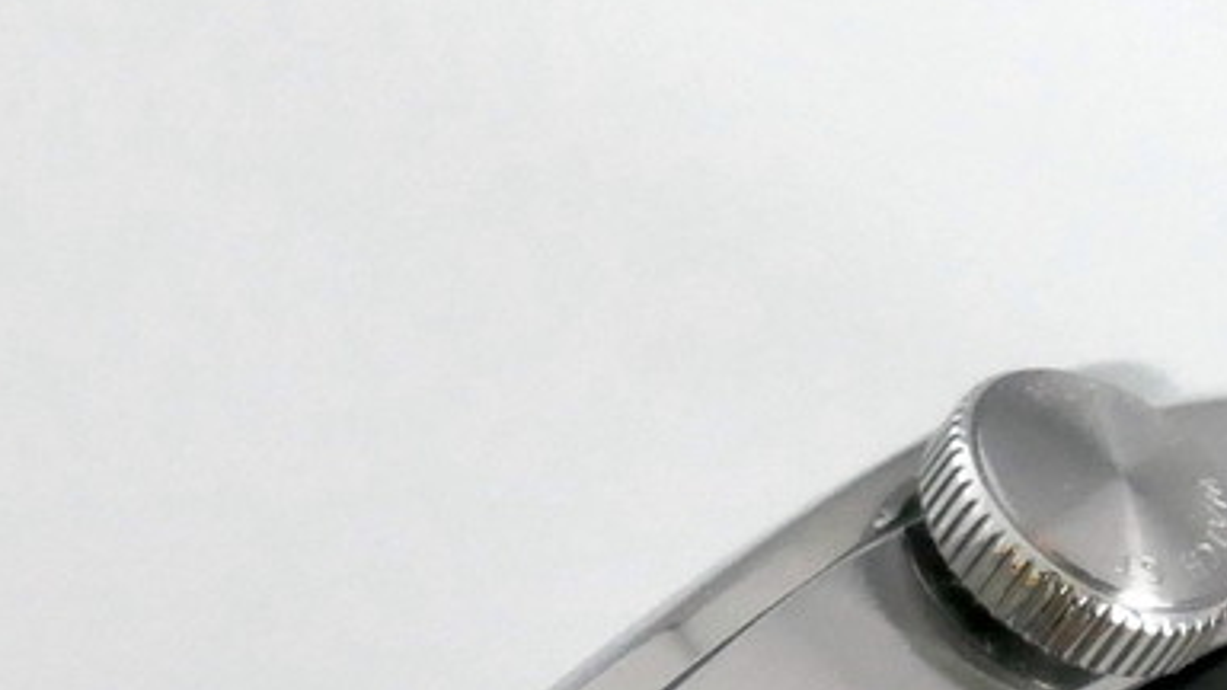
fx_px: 16886
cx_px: 323
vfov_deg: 2.3
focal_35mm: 519
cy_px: 1156
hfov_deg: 4.2
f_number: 5.2
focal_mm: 36.4
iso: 800
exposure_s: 1/80
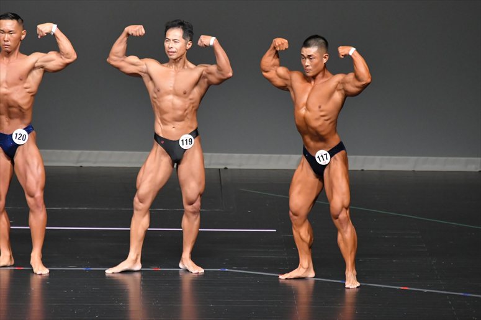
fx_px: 4207
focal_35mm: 315
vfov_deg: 4.4
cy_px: 160
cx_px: 240
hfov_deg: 6.5
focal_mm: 210
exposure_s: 1/400
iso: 5000
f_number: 5.6
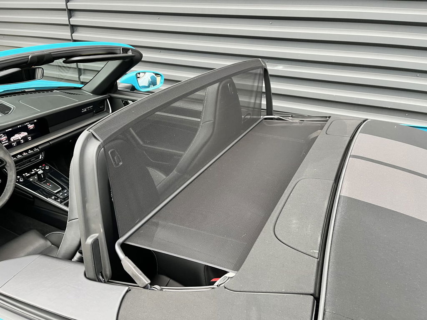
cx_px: 214
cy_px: 160
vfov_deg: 53.1
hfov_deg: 67.3
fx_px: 321
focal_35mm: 26
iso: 100
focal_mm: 5.1
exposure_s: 1/50
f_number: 1.6
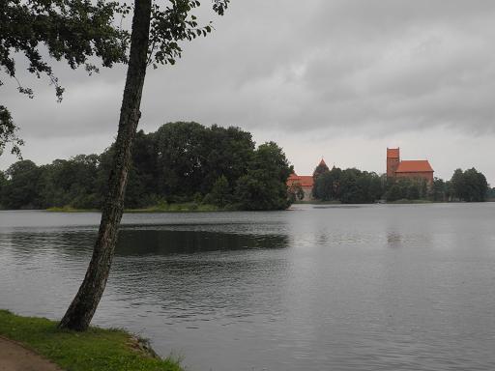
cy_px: 186
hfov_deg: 28.6
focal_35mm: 68
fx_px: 972
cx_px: 248
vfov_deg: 21.6
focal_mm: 14.5
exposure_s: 1/320
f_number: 4
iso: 100
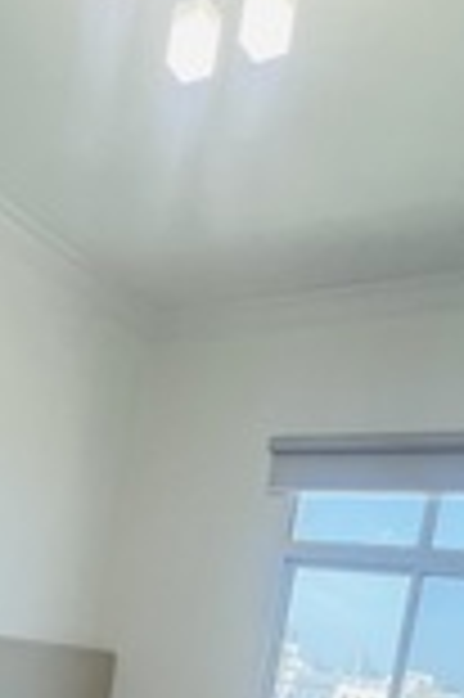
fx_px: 775
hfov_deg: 32.3
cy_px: 754
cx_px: 83
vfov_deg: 40.1
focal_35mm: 40
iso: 125
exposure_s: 1/100
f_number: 1.8
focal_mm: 1.57
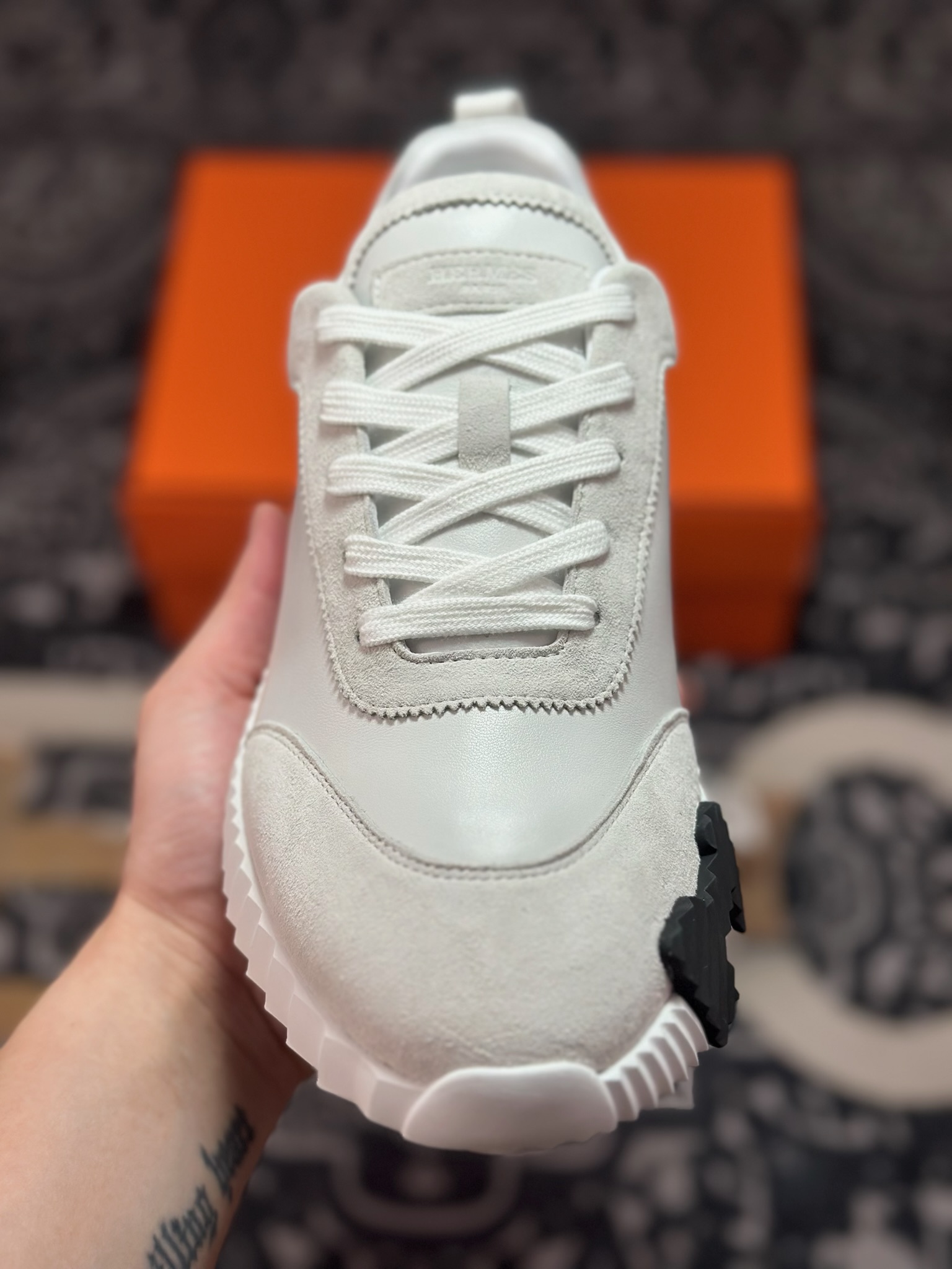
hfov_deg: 30.3
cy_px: 634
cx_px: 476
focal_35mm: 48
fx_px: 1760
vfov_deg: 39.7
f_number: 1.78
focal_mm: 6.86
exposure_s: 1/1953
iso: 100
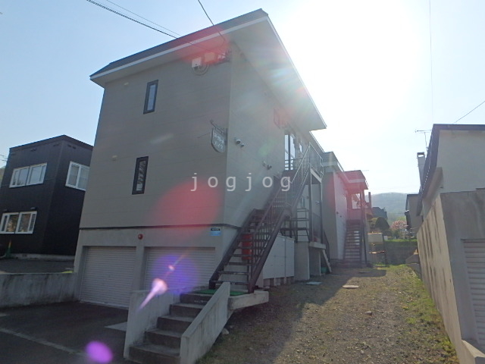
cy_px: 182
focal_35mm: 21
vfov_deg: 63.4
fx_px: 294
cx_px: 242
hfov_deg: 79.0
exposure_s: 1/1000
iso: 125
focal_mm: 3.7
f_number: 6
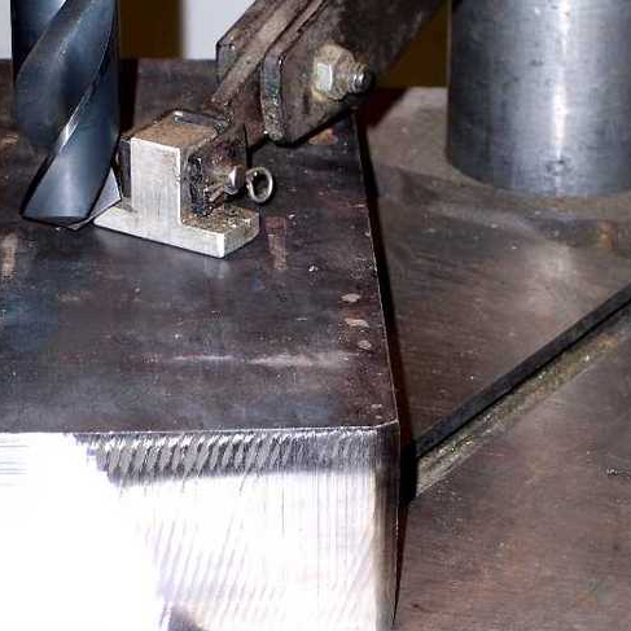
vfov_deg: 11.8
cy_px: 166
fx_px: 3052
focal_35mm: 148
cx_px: 260
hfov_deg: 11.8
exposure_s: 1/90
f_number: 4.6
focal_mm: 16.8
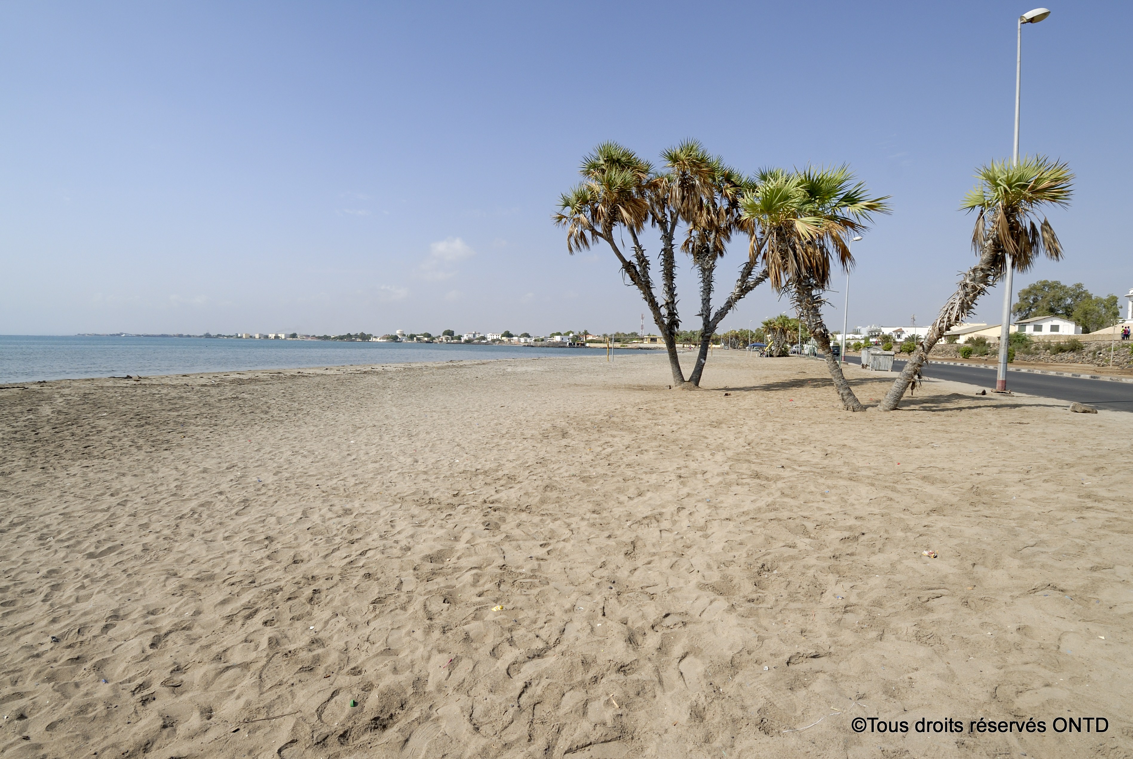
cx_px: 566
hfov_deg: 89.9
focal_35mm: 18
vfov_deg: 67.5
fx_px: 567
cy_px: 380
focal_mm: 12
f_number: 9
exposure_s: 1/320
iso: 100
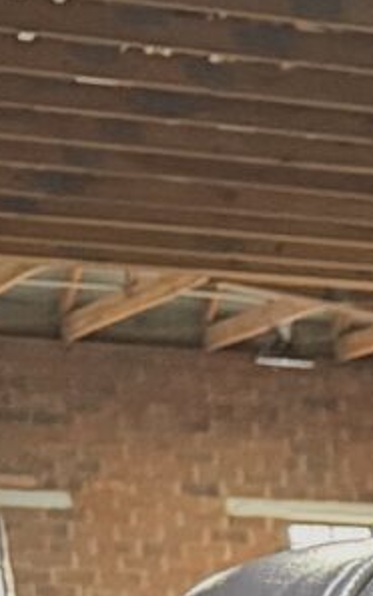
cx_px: 2039
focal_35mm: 219
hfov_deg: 4.7
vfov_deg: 8.0
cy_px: 1868
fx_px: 3557
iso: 640
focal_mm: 6.76
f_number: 1.78
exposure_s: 1/33
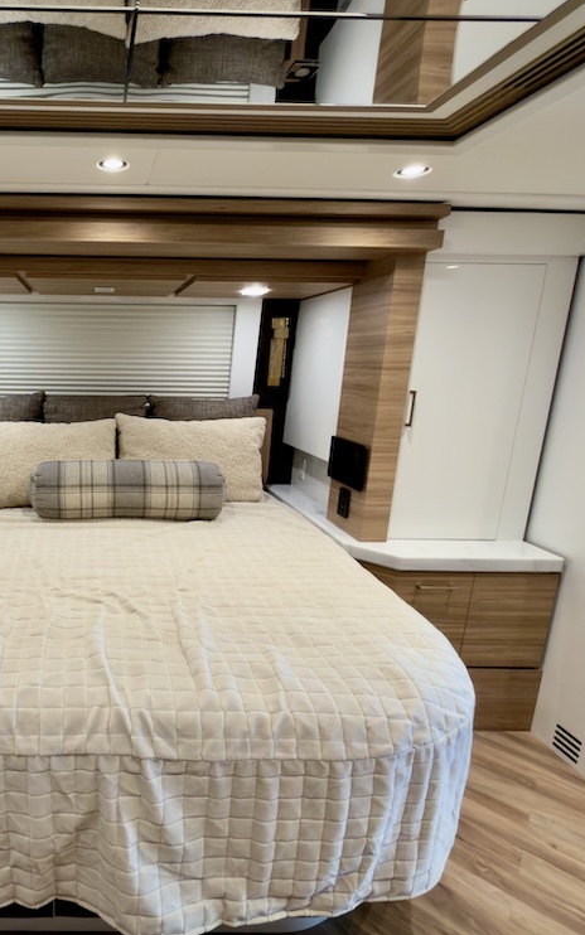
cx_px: 96
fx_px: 510
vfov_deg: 85.1
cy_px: 465
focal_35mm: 20
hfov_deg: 54.4
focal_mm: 2.22
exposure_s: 1/30
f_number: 2.2
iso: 100
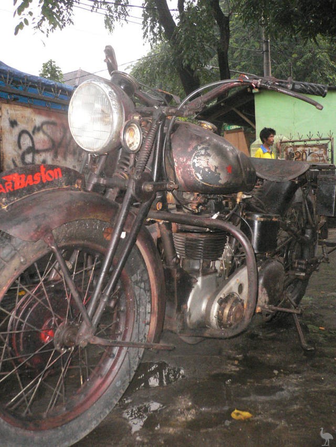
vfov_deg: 52.6
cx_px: 168
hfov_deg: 40.7
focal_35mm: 35
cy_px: 224
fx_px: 453
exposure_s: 1/60
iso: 400
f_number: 2.8
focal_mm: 5.8
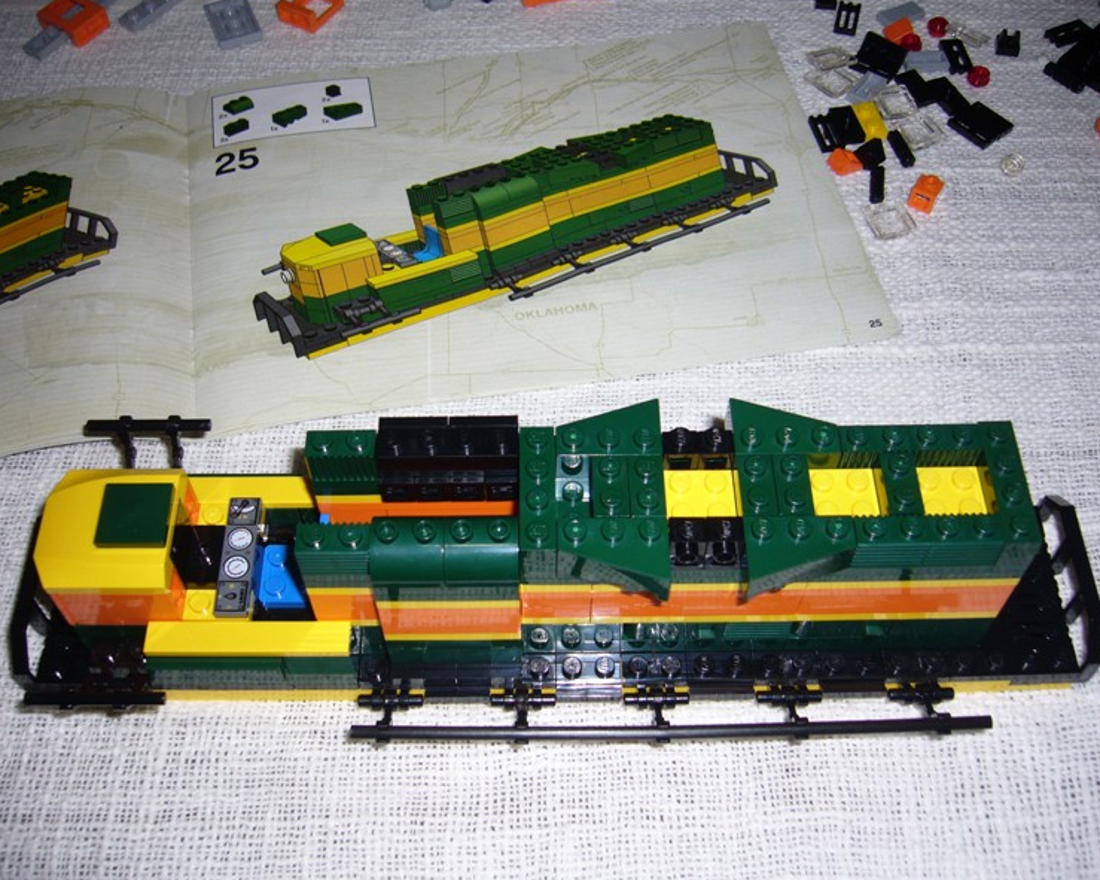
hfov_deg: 49.1
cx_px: 546
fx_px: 1204
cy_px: 436
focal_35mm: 37
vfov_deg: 40.1
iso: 80
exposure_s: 1/60
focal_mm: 5.8
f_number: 2.8
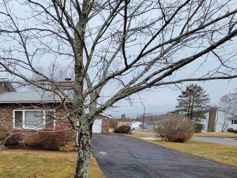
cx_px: 41
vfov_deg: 52.9
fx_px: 164
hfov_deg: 64.0
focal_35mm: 24
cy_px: 144
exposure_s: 1/950
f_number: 2.2
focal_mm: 2.2
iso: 50
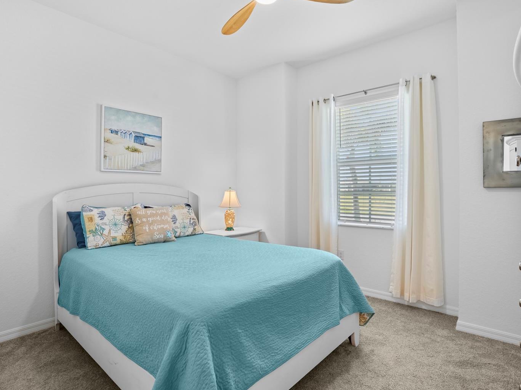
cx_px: 259
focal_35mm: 18
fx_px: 271
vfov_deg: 71.6
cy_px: 191
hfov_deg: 87.8
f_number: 9
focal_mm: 16
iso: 400
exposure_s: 1/4
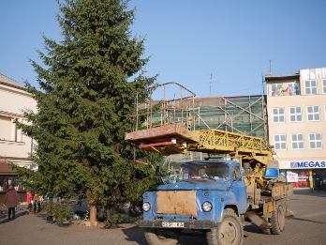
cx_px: 163
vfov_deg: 36.0
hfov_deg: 46.8
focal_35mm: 40
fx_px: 377
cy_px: 122
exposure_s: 1/8000
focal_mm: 20
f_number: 2.2
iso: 400
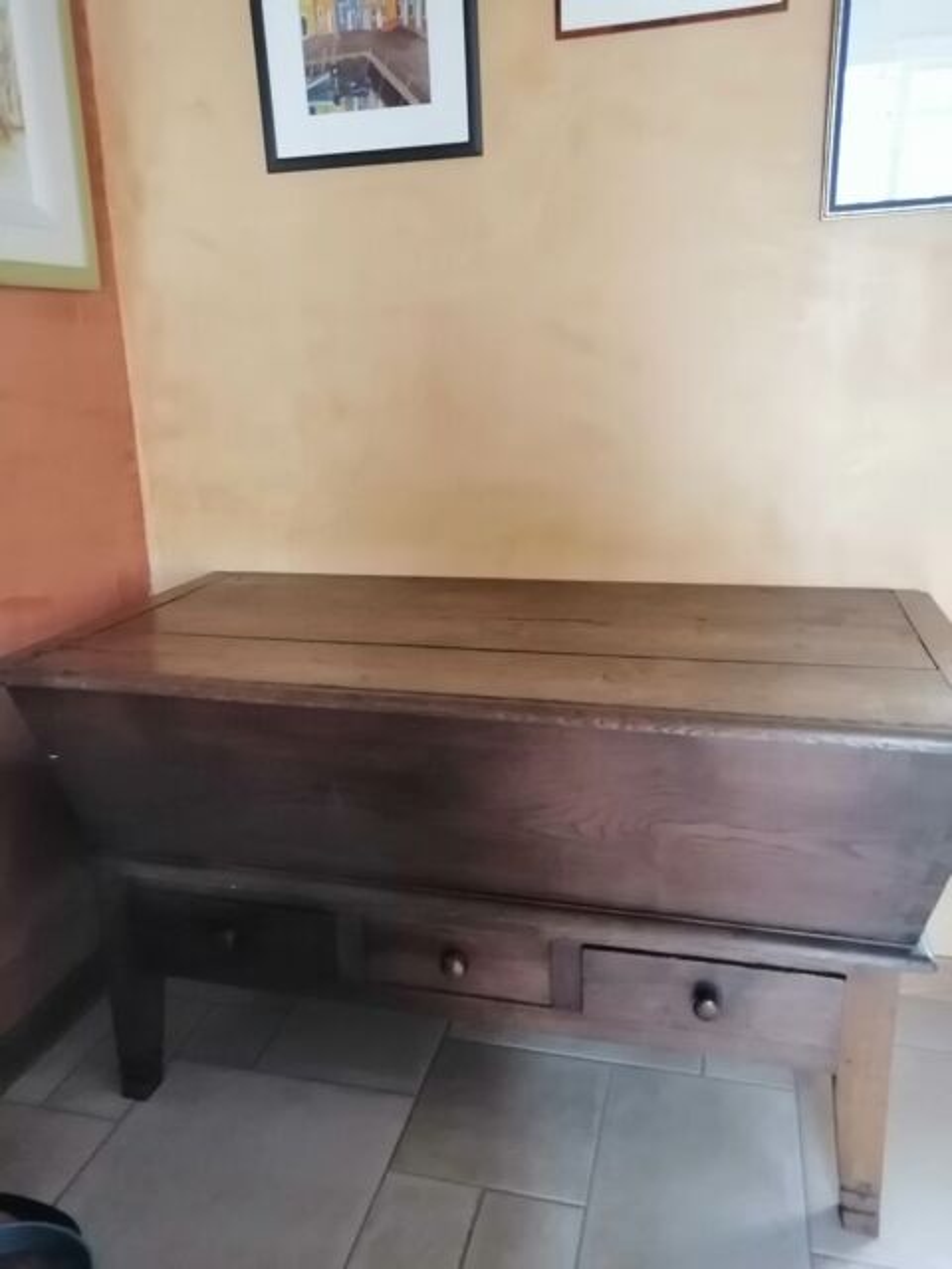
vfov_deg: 67.3
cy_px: 634
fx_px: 953
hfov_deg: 53.1
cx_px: 476
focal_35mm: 26
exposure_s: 1/14.3
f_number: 1.8
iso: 1000
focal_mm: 3.96
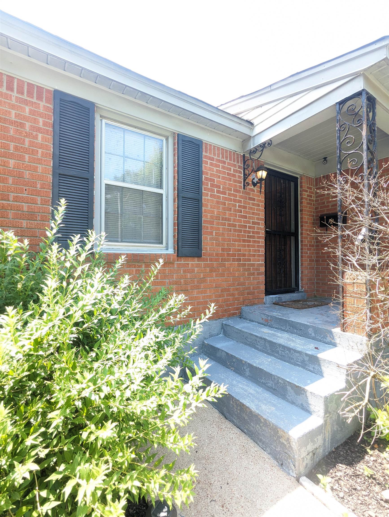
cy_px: 258
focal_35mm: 16
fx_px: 239
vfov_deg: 94.4
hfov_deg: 78.2
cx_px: 194
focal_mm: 2.35
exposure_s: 1/120
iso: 66
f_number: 2.2
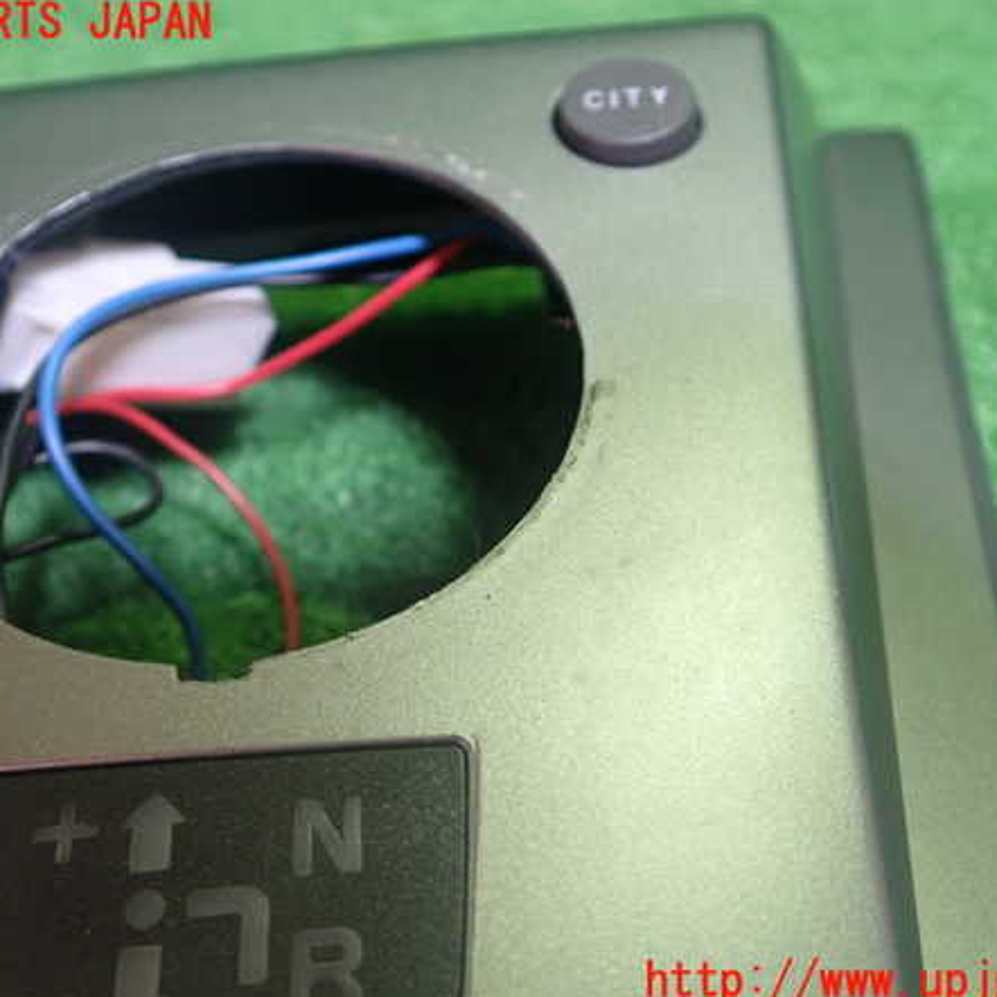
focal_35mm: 36
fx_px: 1173
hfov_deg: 46.0
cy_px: 503
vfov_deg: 46.0
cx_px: 478
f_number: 2.3
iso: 250
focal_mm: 5.4
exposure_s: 1/30
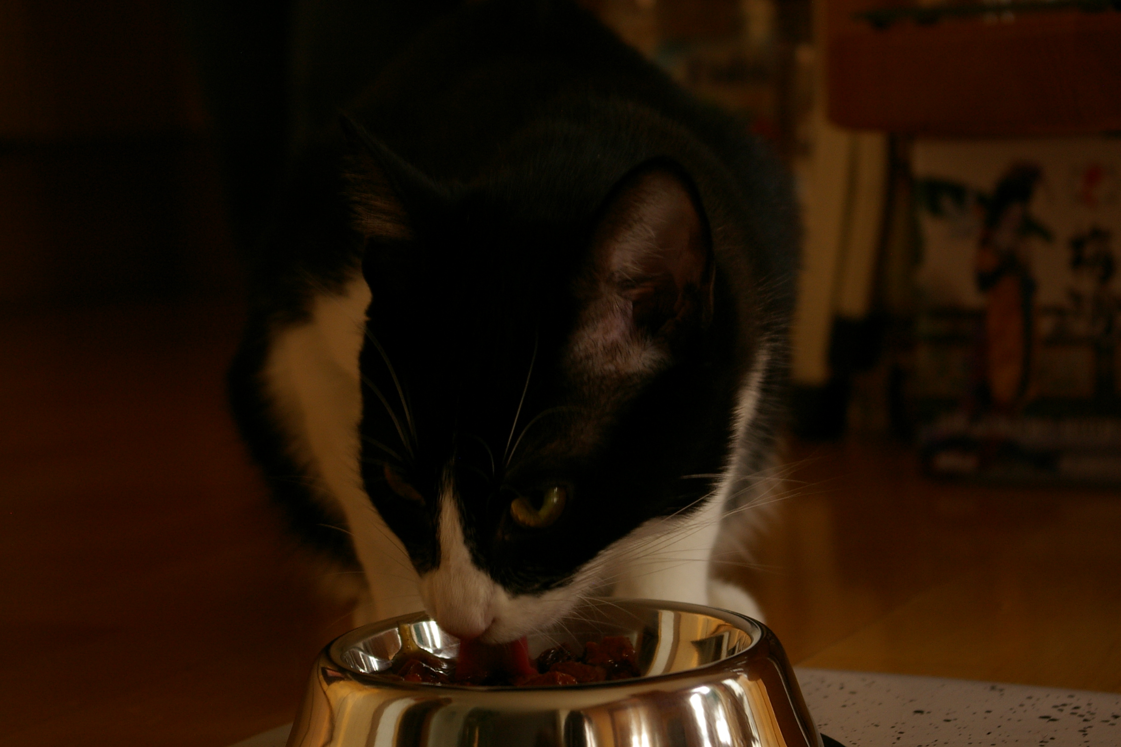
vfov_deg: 16.6
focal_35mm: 82
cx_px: 560
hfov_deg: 24.6
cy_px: 374
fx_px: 2569
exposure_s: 1/30
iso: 400
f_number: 5.6
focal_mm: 55
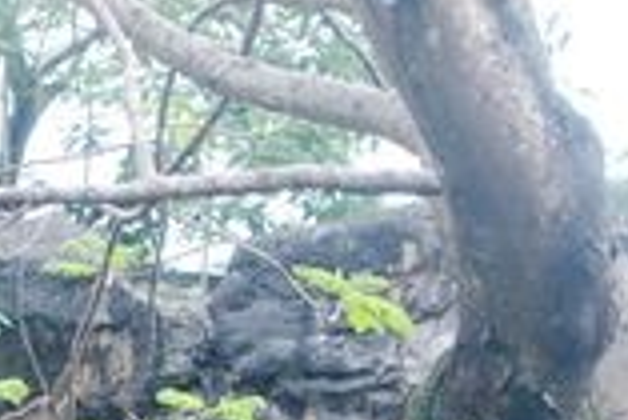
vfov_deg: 4.7
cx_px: -496
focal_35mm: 289
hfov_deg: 6.9
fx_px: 5046
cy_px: 762
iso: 320
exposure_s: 1/80
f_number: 2.8
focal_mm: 25.7
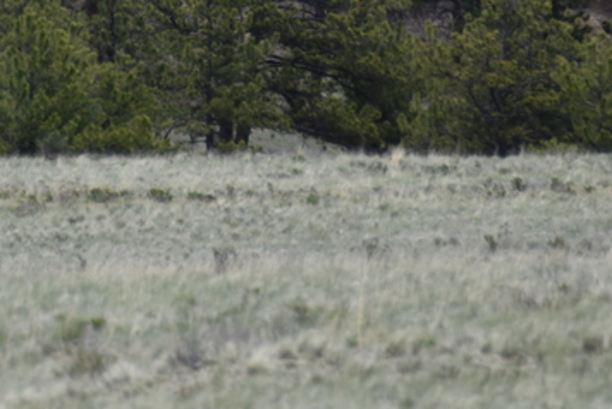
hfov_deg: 2.3
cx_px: 70
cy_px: -292
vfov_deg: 1.5
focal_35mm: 898
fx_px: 15278
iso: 140
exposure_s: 1/500
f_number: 5.6
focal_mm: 250
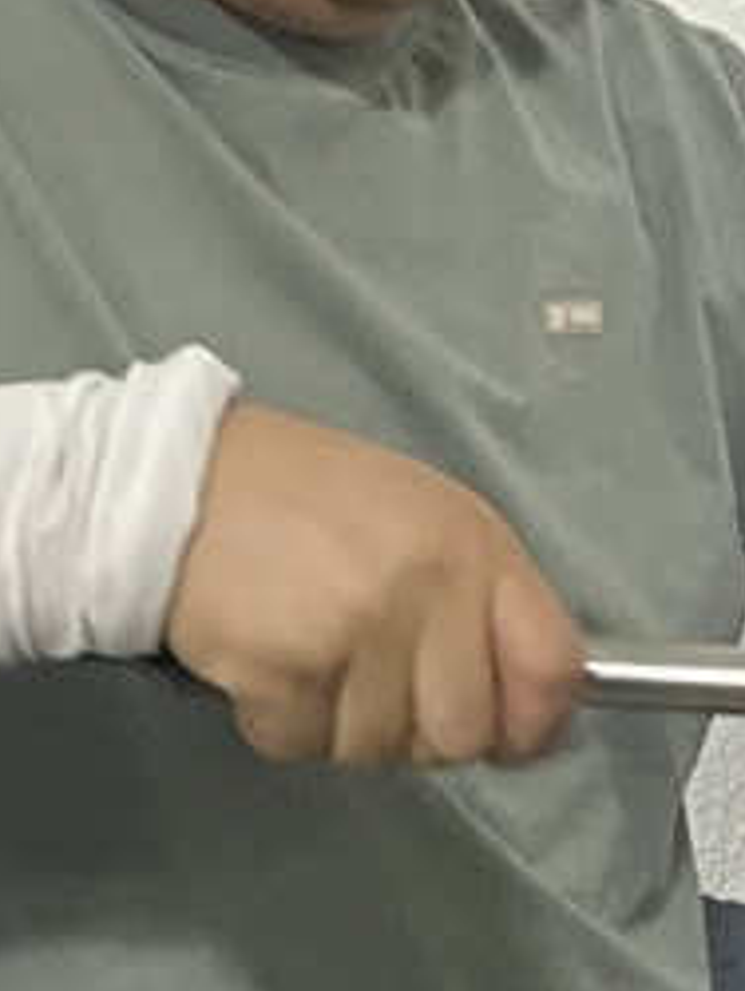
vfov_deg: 14.7
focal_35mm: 133
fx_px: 3810
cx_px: 666
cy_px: 872
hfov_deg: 11.1
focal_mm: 5.1
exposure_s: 1/33
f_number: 1.6
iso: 500
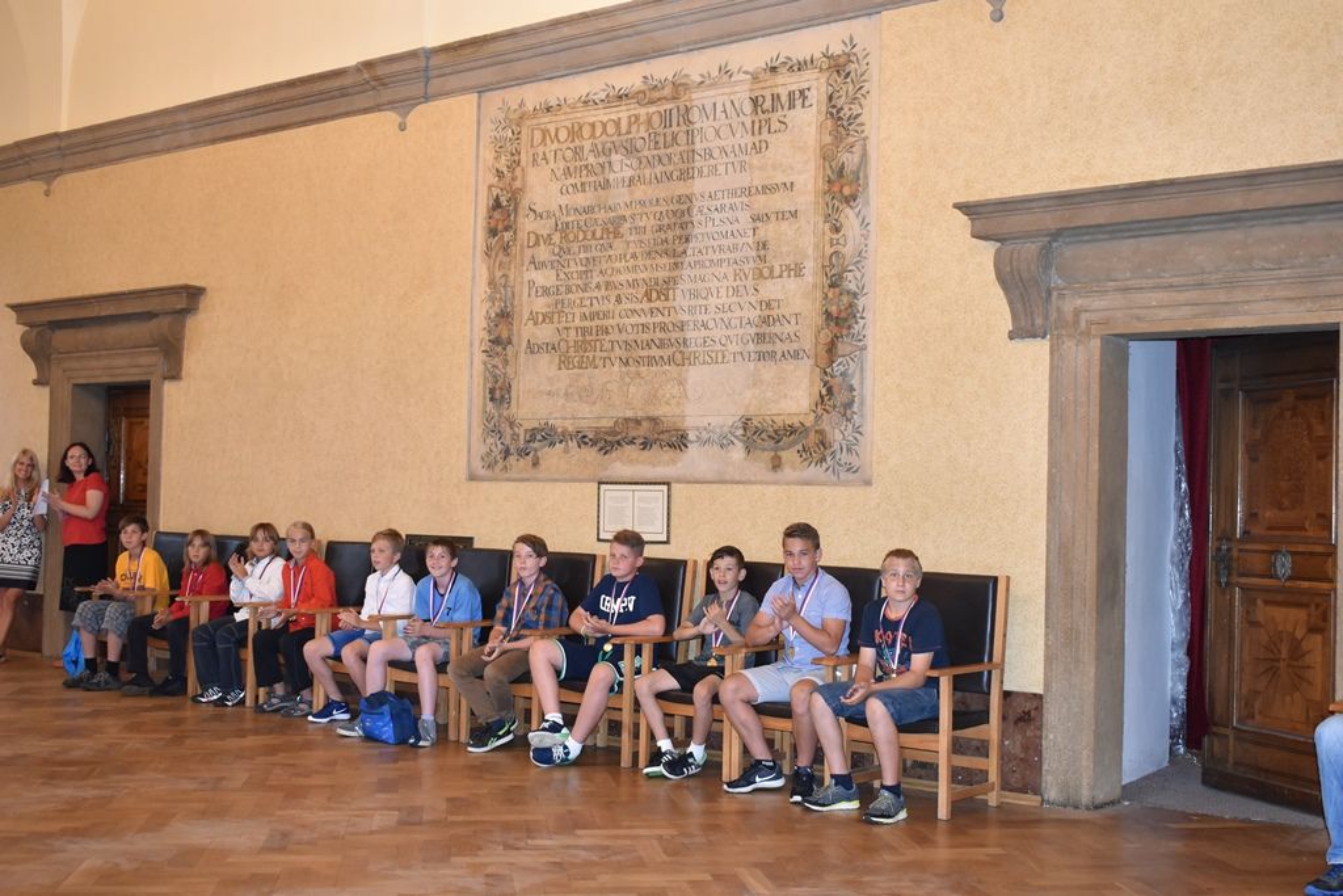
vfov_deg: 30.9
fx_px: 1623
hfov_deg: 45.0
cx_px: 672
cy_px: 448
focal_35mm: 44
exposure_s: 1/60
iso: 1100
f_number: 5
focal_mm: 29
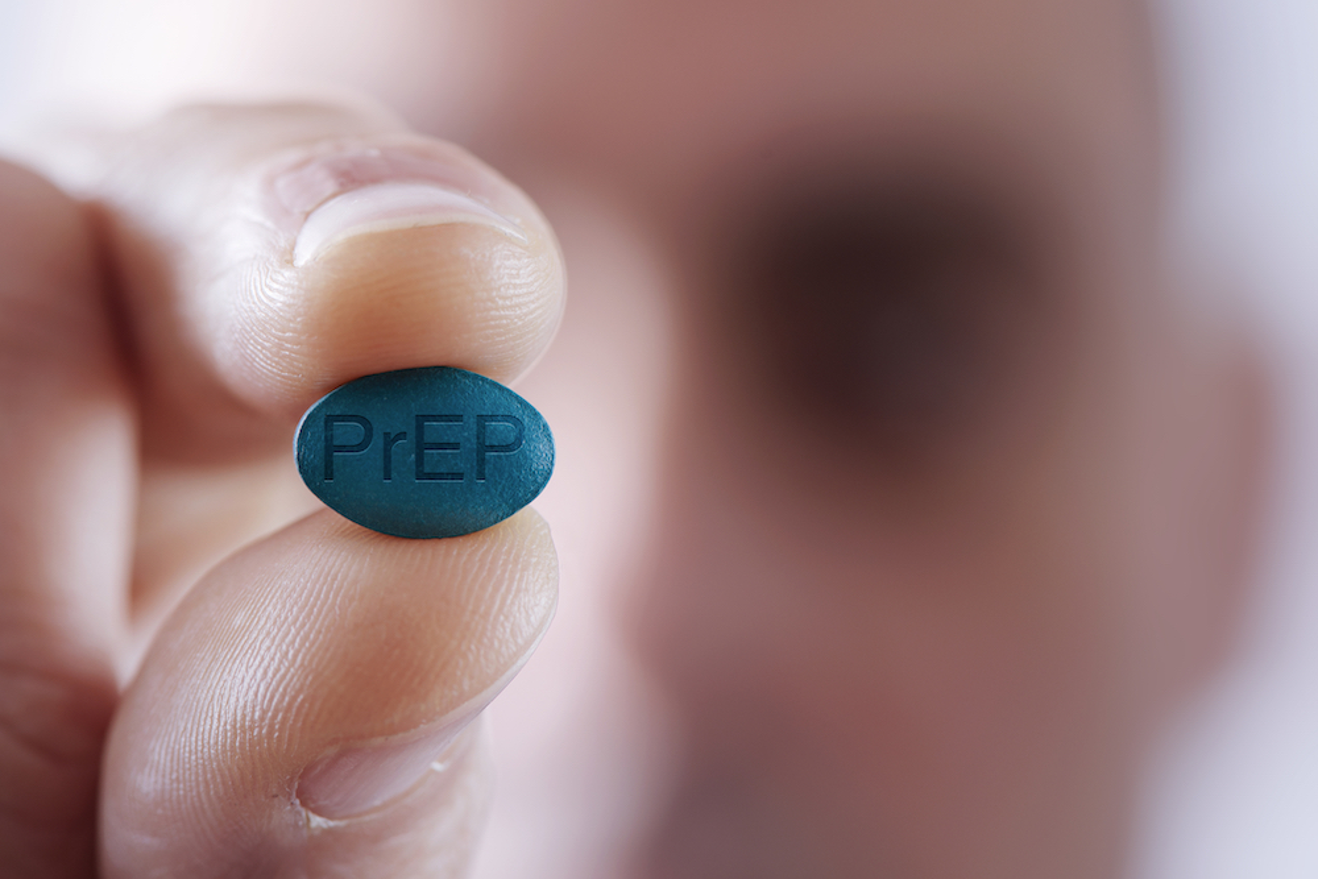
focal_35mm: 105
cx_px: 659
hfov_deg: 19.5
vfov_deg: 13.0
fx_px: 3844
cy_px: 440
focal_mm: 105
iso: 64
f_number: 10
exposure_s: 1/125
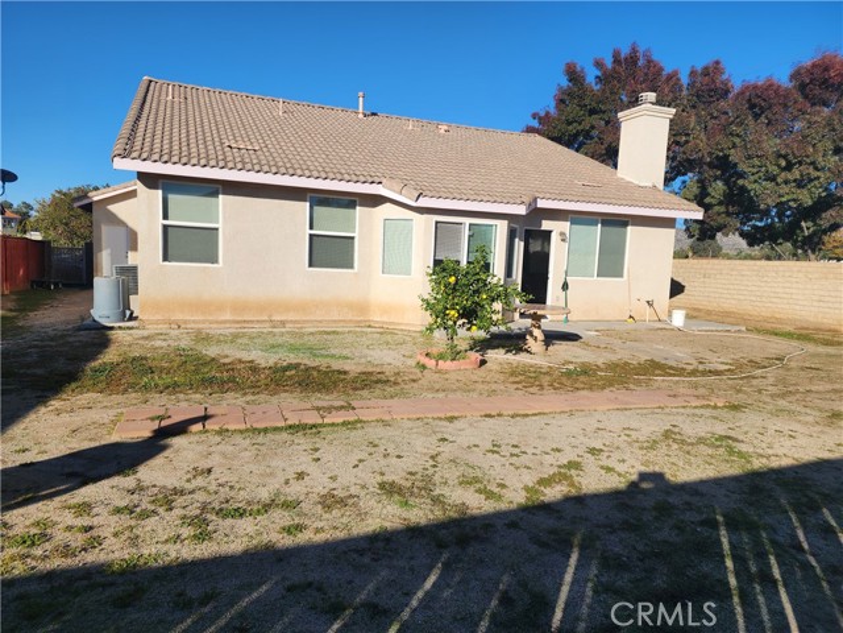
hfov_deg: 73.9
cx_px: 422
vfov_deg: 58.9
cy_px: 316
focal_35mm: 23
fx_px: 560
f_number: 1.8
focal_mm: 6.4
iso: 12
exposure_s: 1/1202
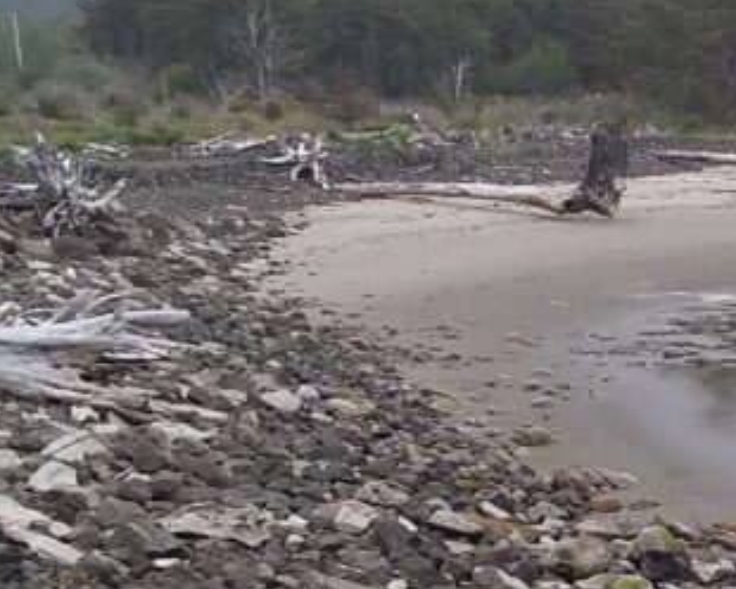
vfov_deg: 17.4
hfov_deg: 20.1
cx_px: 969
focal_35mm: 87
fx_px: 1895
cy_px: 522
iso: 50
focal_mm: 2.91
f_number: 1.9
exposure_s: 1/762
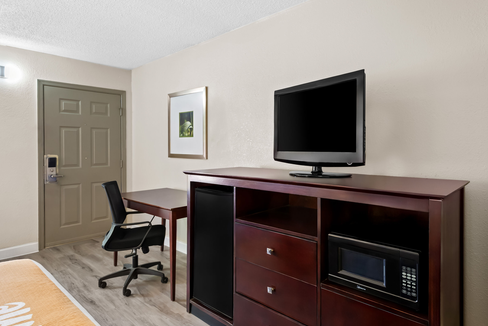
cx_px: 263
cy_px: 165
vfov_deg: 43.7
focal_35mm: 30
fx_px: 407
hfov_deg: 61.8
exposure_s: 1/1.25
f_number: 9
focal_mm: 27
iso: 250
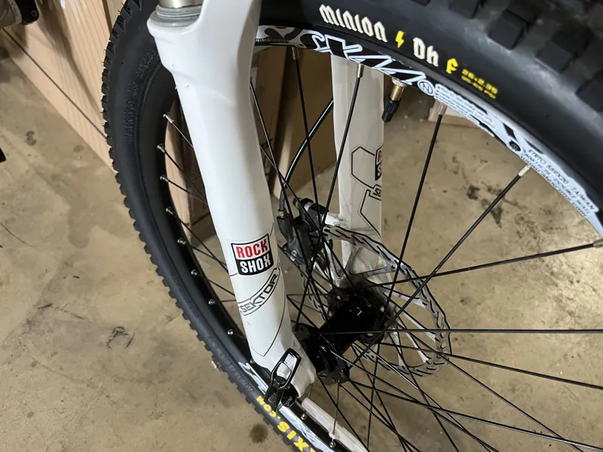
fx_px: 453
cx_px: 302
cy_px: 226
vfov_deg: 53.1
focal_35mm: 26
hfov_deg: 67.3
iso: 320
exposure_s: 1/50
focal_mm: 5.1
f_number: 1.6
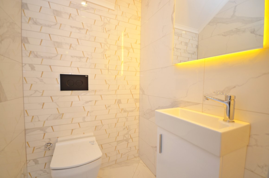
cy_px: 89
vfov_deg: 77.1
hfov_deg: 100.5
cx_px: 134
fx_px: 112
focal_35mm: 15
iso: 280
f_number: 4
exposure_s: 1/60
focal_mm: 10
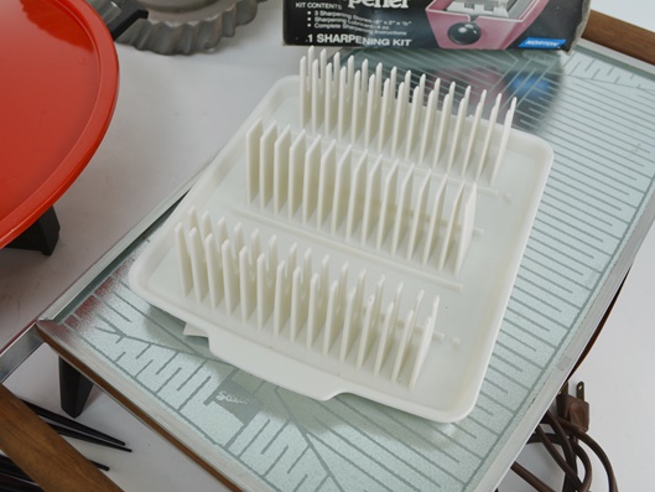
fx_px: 681
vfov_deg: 39.7
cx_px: 301
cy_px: 245
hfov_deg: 51.3
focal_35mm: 36
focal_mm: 22
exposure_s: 1/160
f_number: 6.3
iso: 200
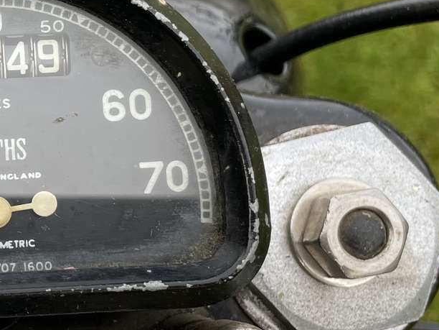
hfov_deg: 21.6
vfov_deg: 17.4
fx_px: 1078
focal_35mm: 85
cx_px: -63
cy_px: 150
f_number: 1.6
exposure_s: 1/282
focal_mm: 4.2
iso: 32
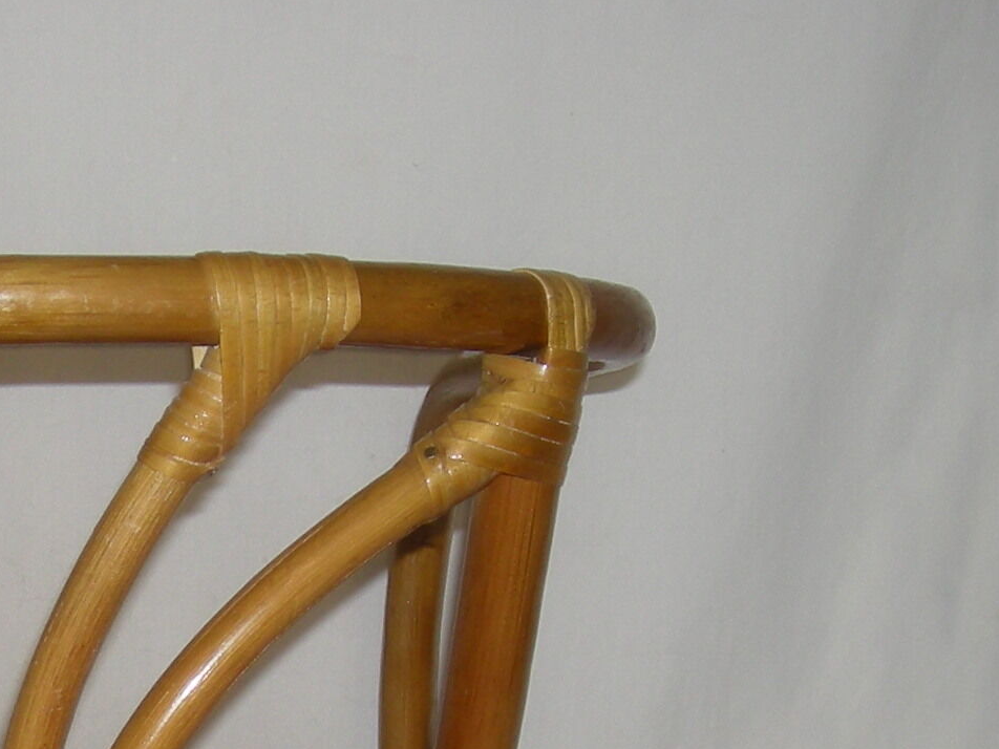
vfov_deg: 12.5
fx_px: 3261
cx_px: -23
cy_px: 1079
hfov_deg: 17.0
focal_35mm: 113
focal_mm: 5.7
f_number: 2.8
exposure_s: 1/51.8
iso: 50
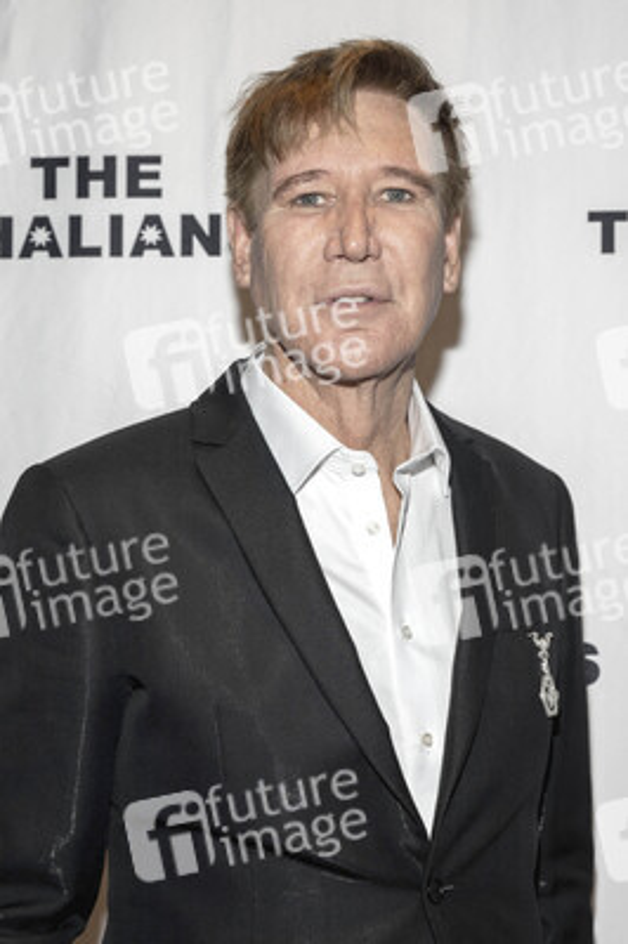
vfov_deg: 35.7
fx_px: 1468
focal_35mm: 56
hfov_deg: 24.2
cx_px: 314
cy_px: 472
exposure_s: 1/200
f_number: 5.6
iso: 800
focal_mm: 56
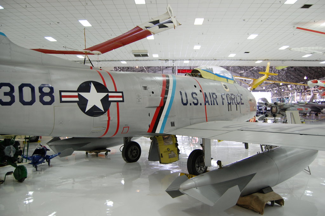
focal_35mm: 27
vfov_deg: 47.9
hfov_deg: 67.4
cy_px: 108
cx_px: 162
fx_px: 244
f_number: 3.5
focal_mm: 18
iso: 500
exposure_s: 1/30
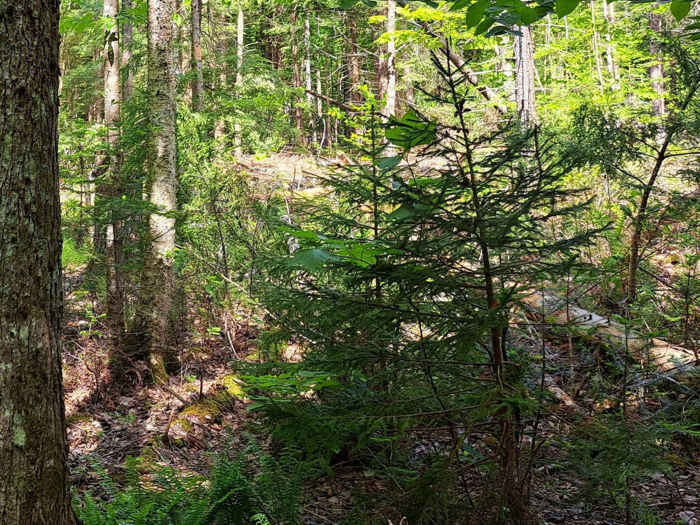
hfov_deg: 34.9
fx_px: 1011
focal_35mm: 50
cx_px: 13
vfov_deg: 28.3
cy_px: 87
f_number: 1.8
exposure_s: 1/362
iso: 50
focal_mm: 5.23
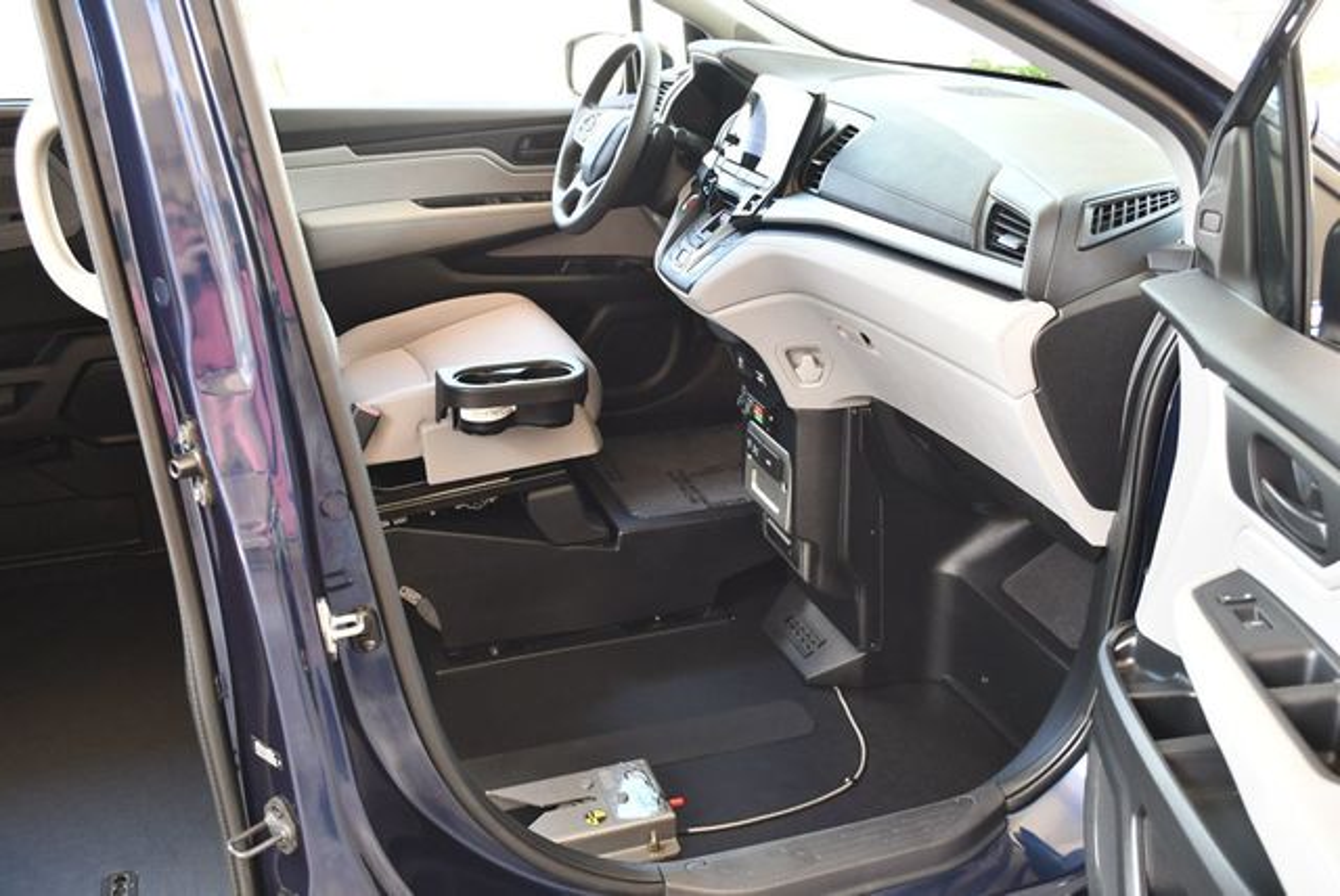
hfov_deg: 53.1
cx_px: 670
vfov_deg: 36.9
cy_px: 448
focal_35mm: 36
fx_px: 1341
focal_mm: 18
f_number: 3.5
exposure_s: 1/160
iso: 800
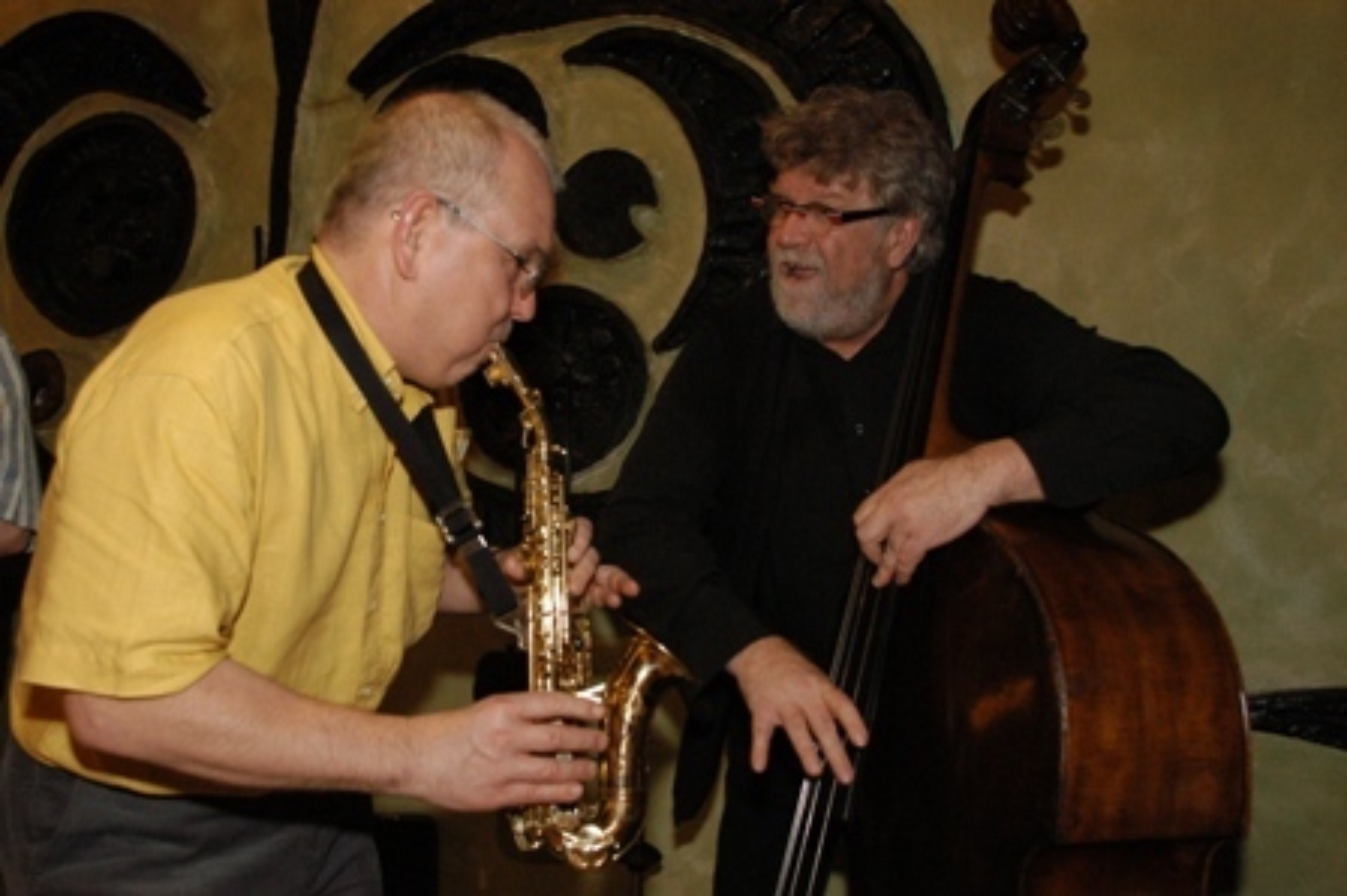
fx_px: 1122
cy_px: 448
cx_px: 674
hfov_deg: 62.0
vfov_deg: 43.5
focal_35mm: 30
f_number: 3.5
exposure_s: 1/60
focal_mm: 20
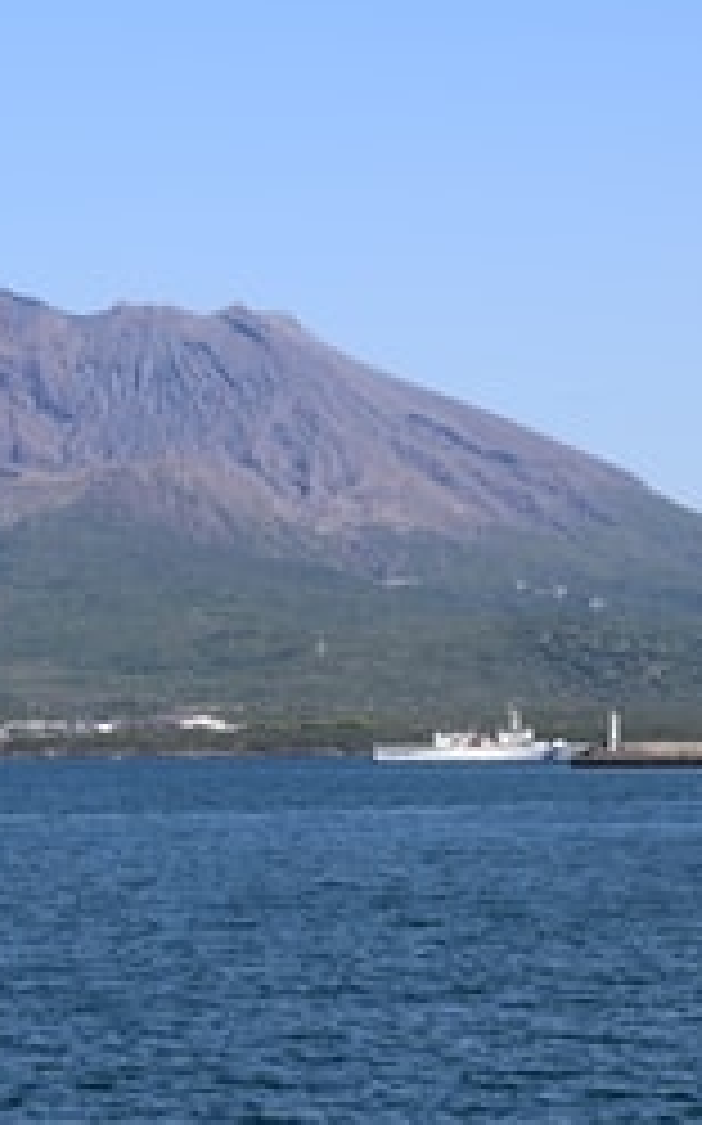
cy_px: 585
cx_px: 90
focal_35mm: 132
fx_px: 4045
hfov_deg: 9.9
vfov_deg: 15.8
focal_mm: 48
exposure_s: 1/500
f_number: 11
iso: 360
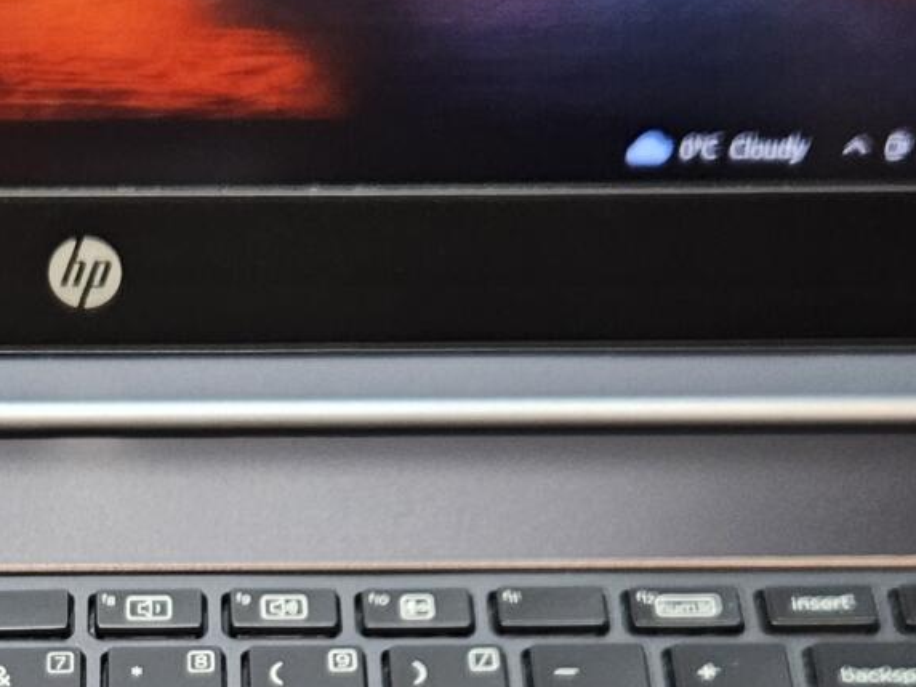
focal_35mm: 103
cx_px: 125
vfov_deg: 13.7
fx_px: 2726
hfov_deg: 18.8
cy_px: 959
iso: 200
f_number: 1.8
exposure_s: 1/100
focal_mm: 5.4
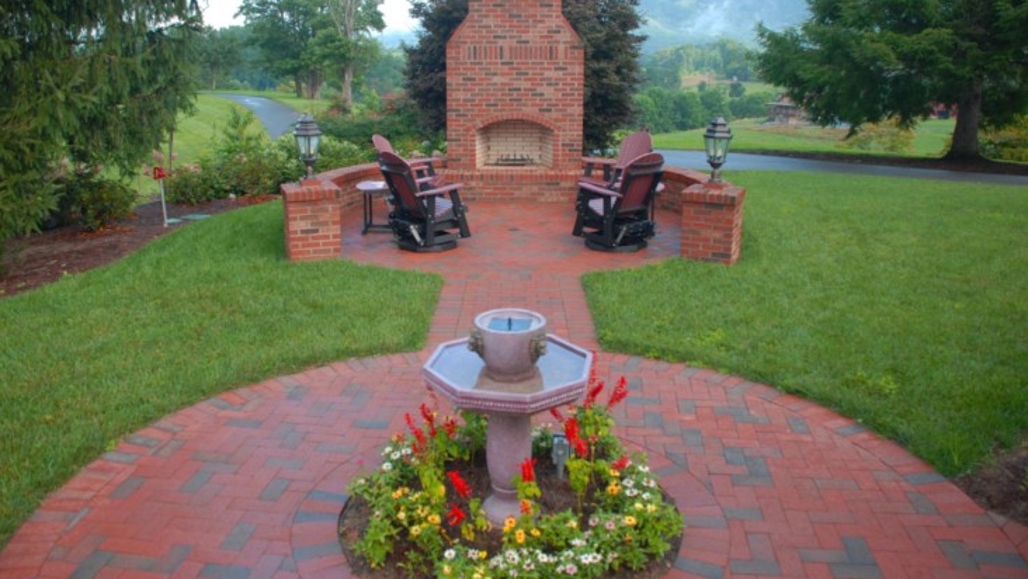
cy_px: 250
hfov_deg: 66.1
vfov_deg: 40.1
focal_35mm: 29
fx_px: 791
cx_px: 503
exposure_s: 1/45
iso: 100
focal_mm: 18
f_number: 3.5
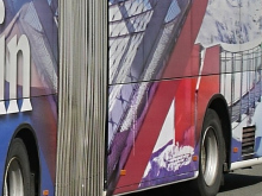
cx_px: -343
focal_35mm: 343
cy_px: 113
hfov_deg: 5.6
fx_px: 2596
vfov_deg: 4.3
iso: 100
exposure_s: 1/400
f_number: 9
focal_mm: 29
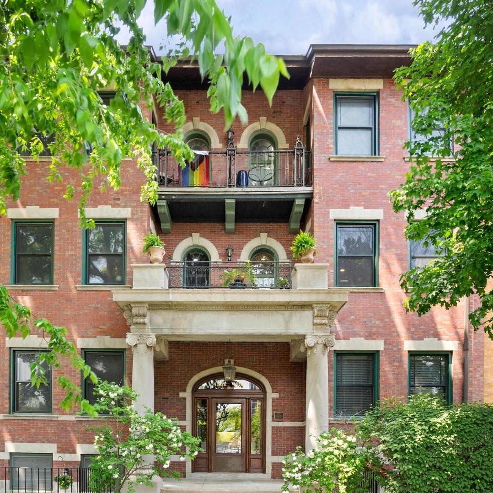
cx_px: 221
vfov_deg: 51.1
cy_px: 246
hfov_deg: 51.0
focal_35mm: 32
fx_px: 516
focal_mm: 16.9
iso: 100
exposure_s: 1/25
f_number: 11
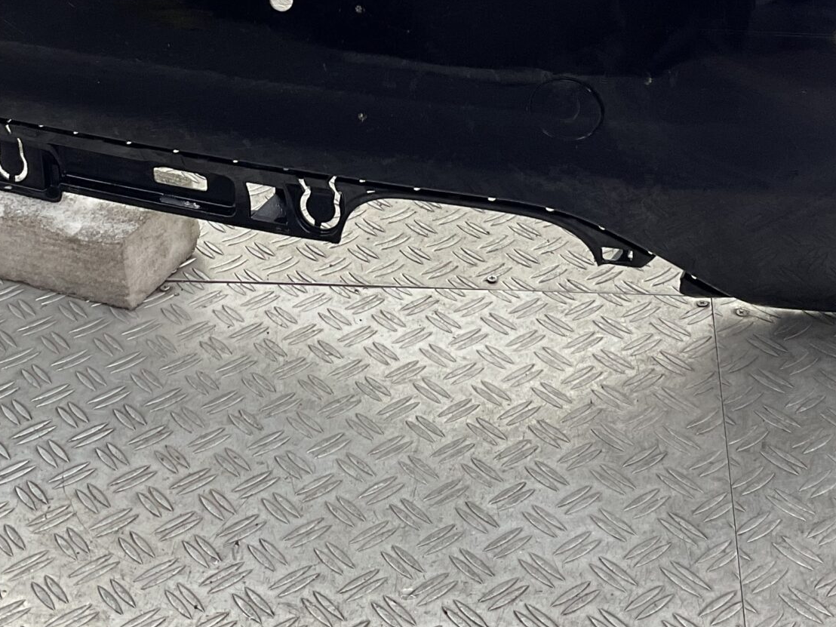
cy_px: 54
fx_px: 1618
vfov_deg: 21.4
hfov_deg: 28.9
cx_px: 343
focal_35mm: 67
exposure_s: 1/100
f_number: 1.8
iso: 32
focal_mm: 3
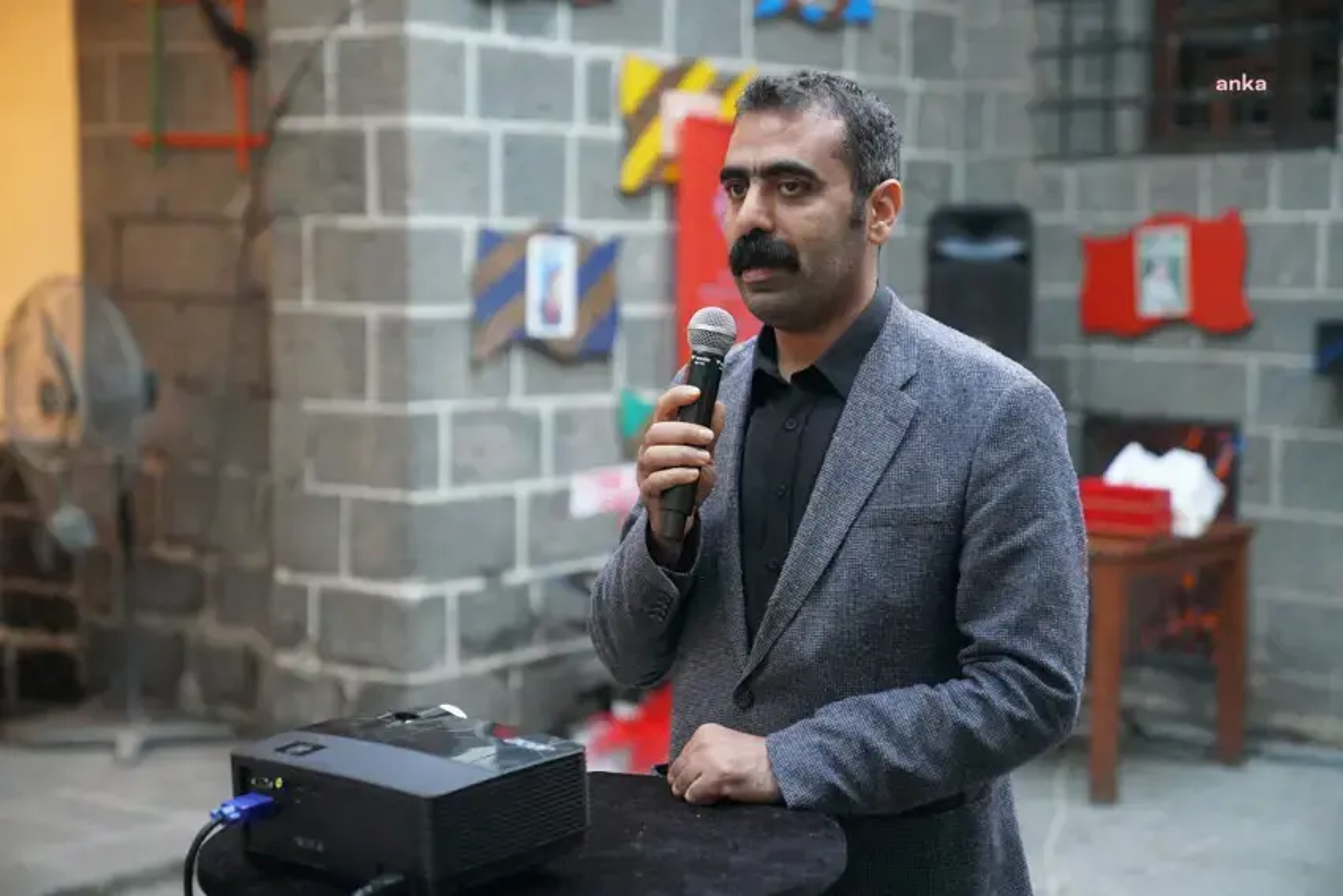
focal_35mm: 70
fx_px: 2612
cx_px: 672
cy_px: 448
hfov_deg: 28.8
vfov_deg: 19.5
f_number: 2.8
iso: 12800
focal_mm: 70
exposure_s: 1/125
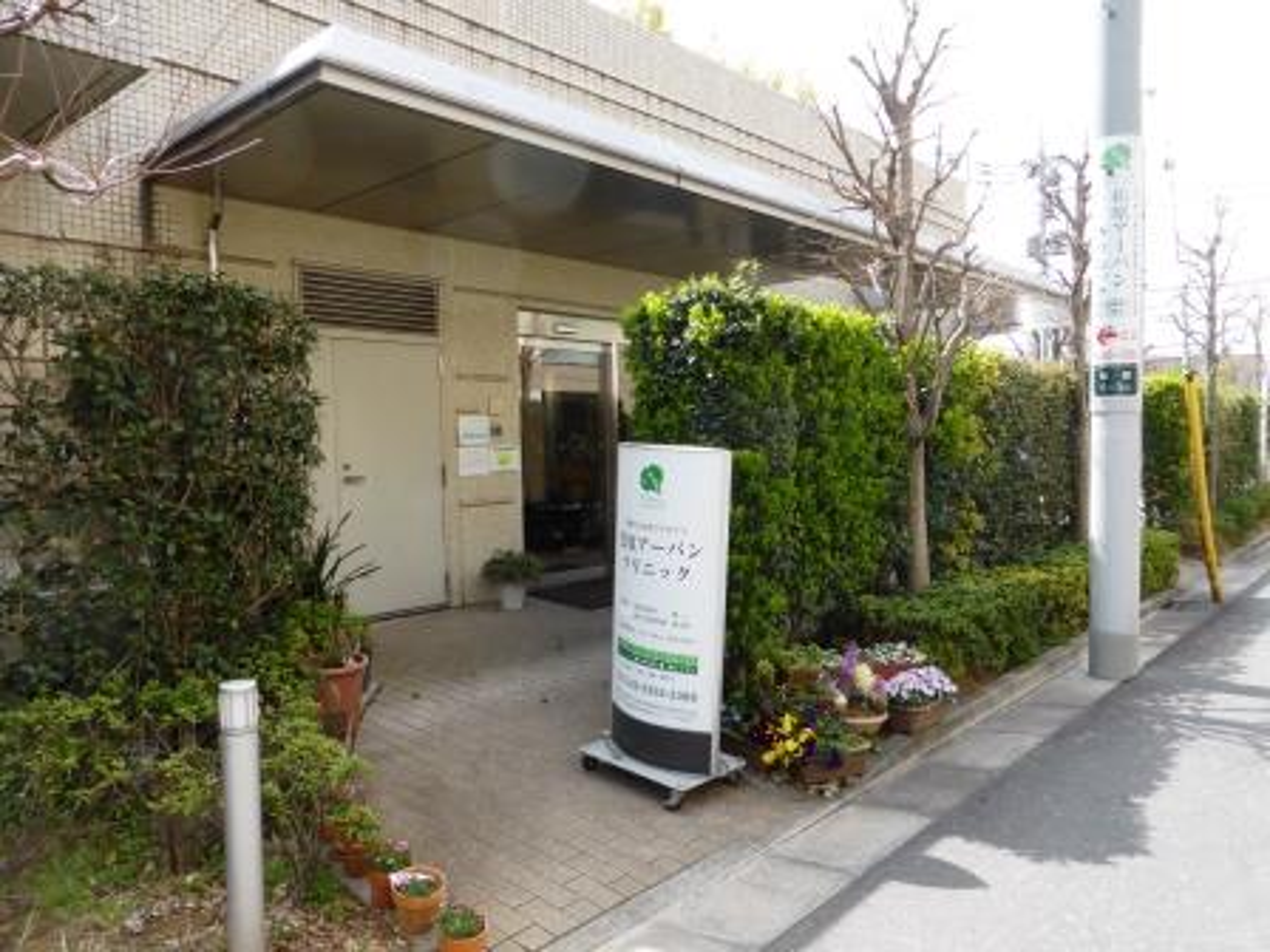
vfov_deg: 54.9
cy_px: 476
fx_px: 917
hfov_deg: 69.4
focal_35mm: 25
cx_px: 635
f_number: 3.3
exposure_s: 1/320
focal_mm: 4.3
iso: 100
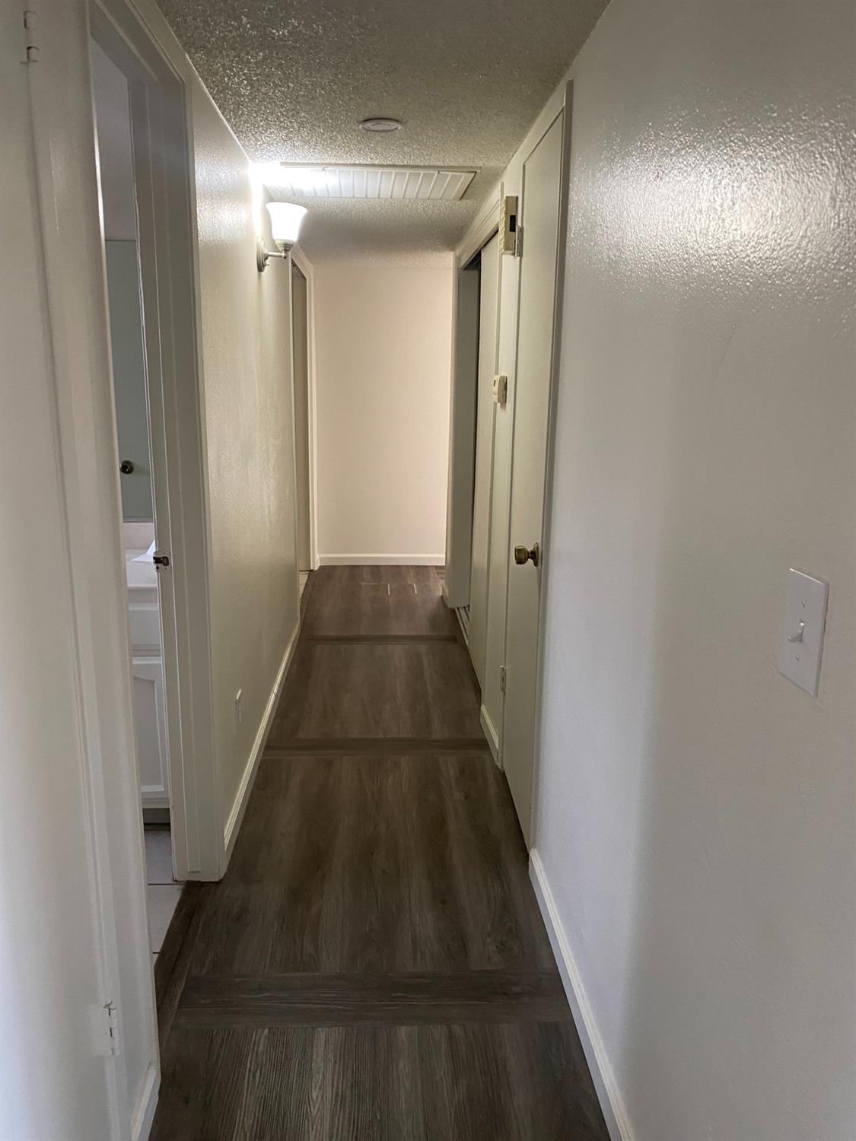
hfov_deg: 53.1
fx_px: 857
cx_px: 428
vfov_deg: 67.3
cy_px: 570
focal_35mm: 26
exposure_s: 1/60
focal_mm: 4.25
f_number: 1.8
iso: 160
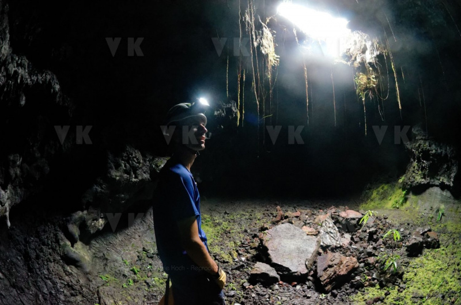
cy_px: 152
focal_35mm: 16
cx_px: 230
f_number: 8
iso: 4000
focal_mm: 10.5
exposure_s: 1/25
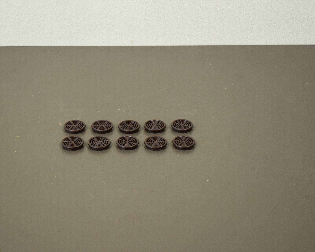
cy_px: 126
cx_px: 132
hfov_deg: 27.9
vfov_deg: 22.5
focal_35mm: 68
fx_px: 634
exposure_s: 1/160
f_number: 4.8
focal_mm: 40
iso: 800
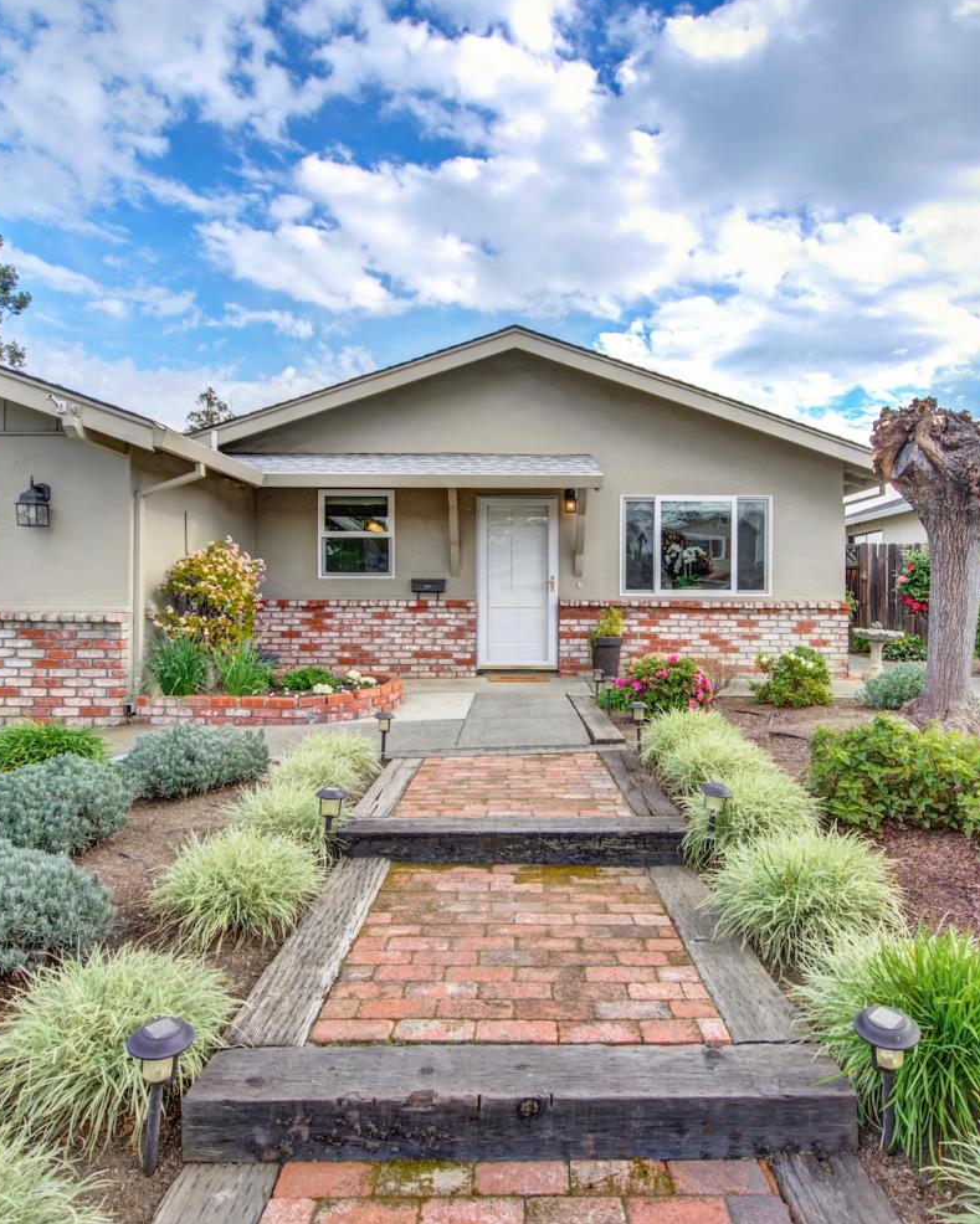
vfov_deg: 80.4
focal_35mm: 20
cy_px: 606
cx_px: 518
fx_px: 725
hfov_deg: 68.1
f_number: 14
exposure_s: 1/50
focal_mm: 14
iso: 100
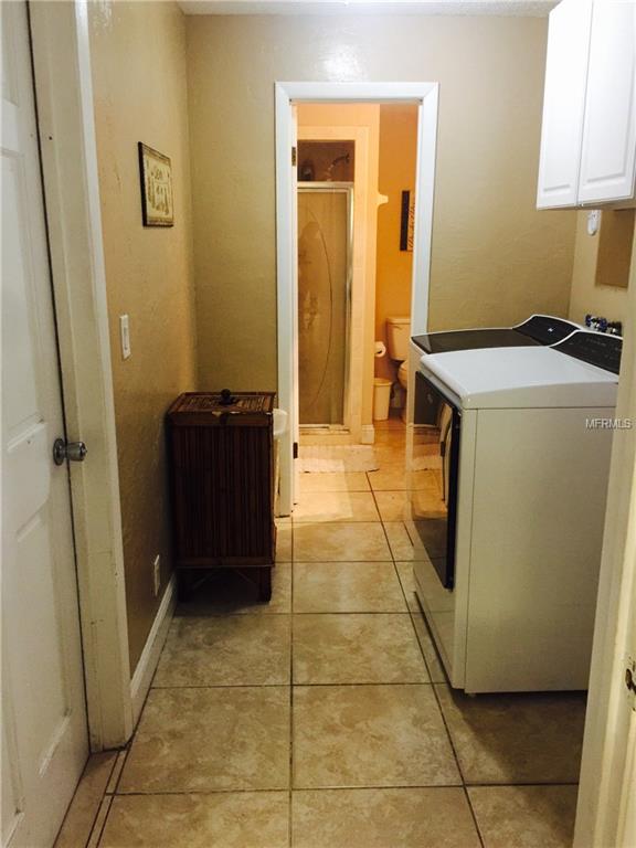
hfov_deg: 48.2
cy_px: 424
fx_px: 710
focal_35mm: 29
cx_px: 318
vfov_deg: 61.7
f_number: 2.2
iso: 125
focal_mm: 4.15
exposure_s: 1/15
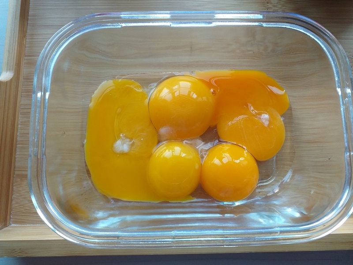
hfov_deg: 67.3
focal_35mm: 26
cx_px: 176
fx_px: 265
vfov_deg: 53.1
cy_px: 132
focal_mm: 3.6
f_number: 1.9
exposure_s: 1/50
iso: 125
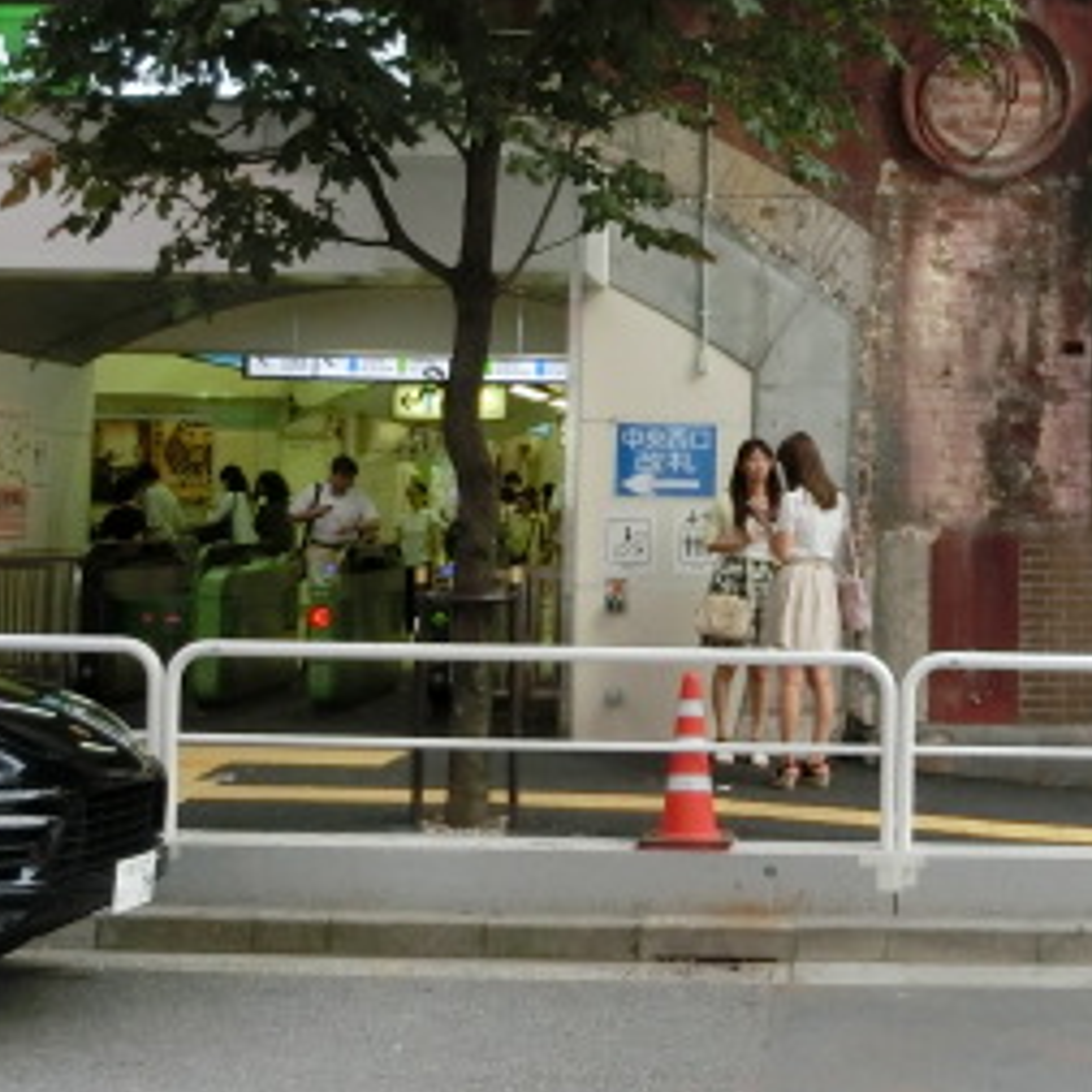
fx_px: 1999
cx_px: 898
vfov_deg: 30.4
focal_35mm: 56
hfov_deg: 29.7
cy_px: 406
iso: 250
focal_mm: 4.5
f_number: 3.5
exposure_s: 1/125
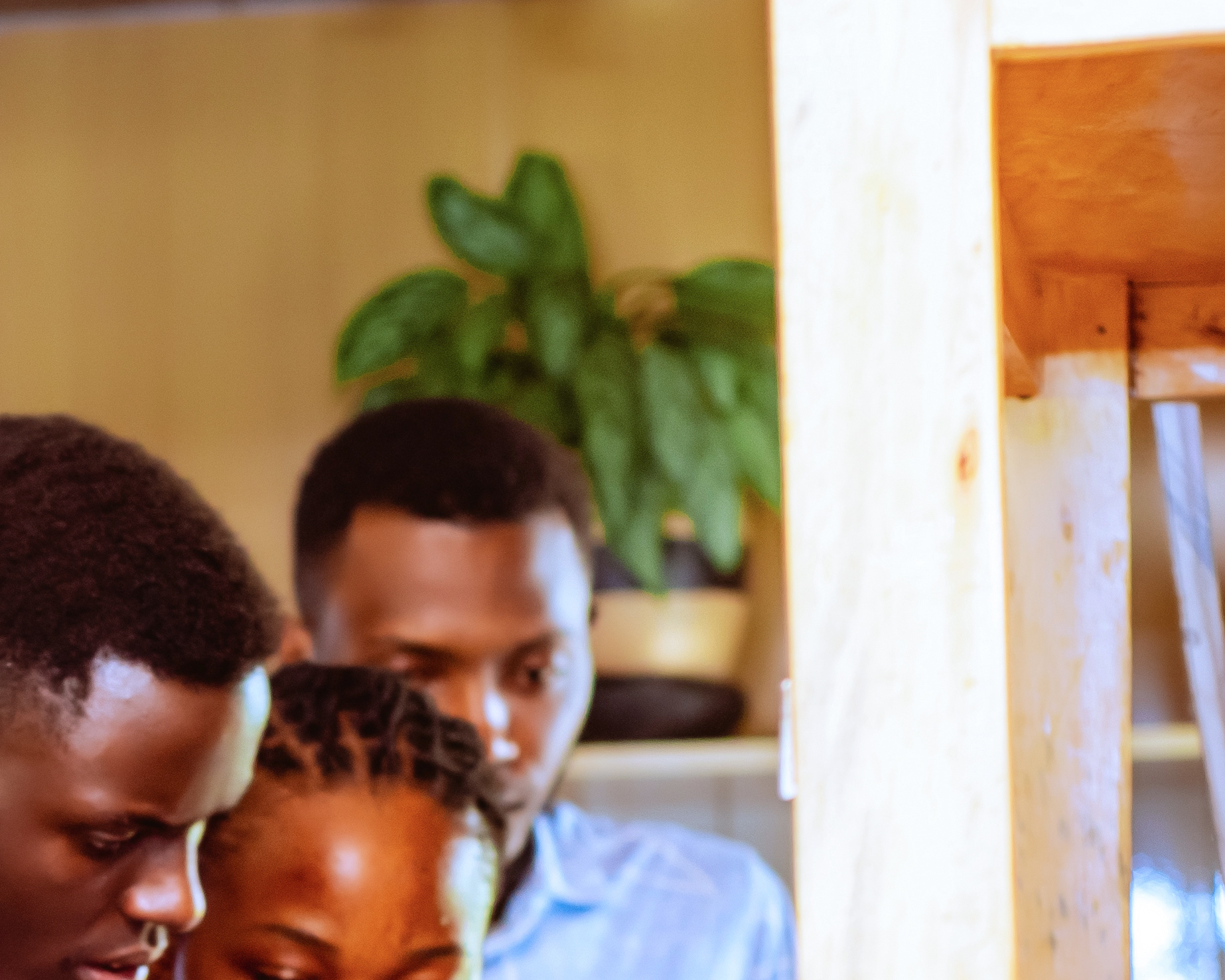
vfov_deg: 9.9
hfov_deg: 12.3
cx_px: -220
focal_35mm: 153
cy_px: 1180
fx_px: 5547
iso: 500
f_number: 3.2
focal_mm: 50
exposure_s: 1/60
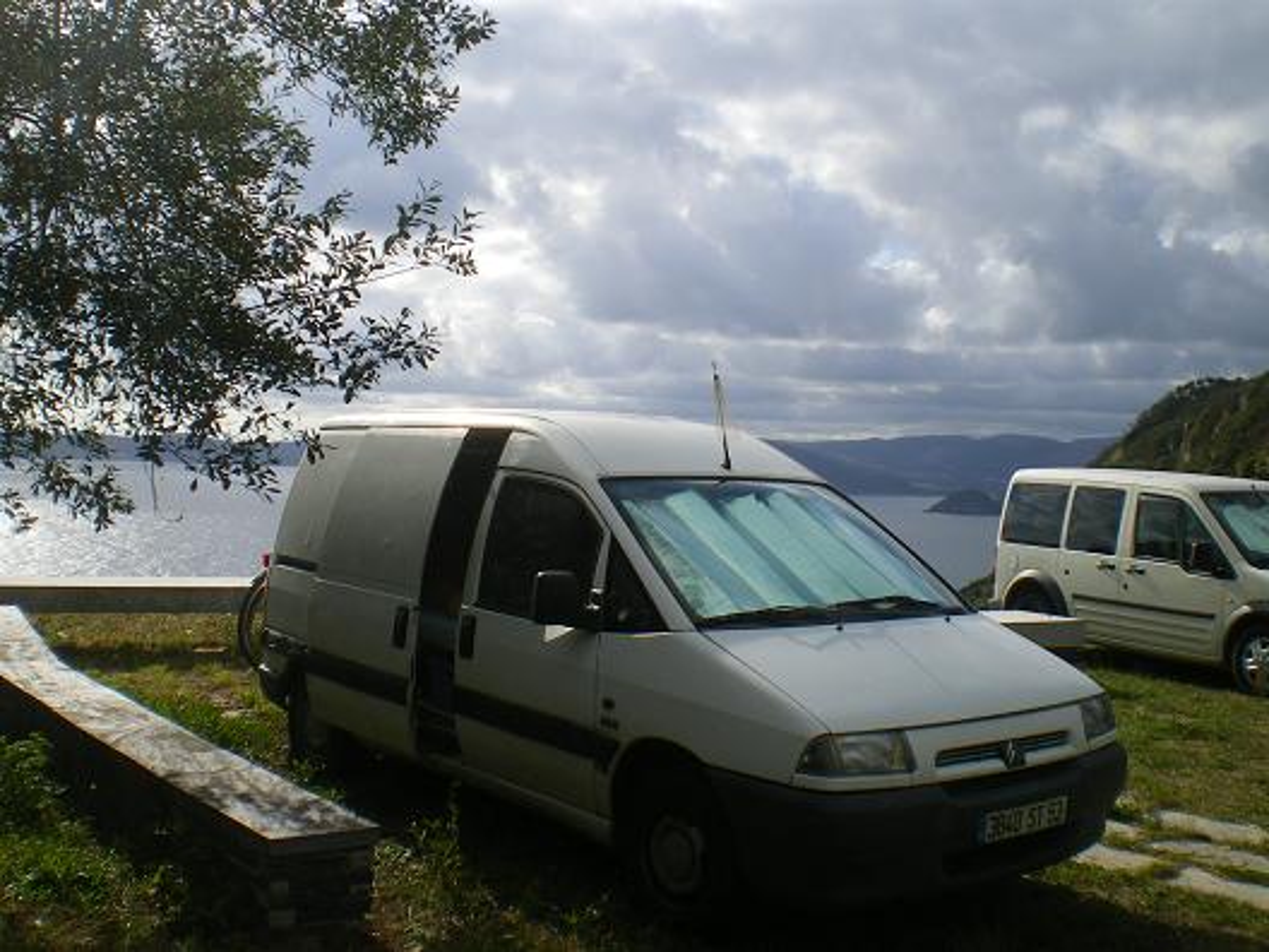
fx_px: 1393
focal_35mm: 38
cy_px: 476
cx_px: 634
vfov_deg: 37.7
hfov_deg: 49.0
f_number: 4.6
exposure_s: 1/640
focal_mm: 6.3
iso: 64
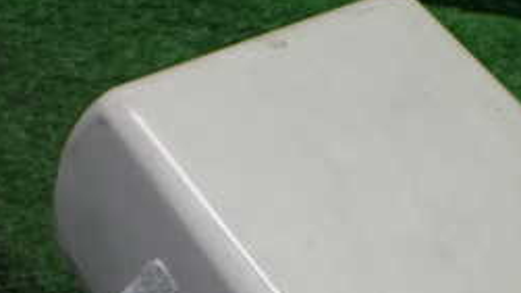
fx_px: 1077
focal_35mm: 78
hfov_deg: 27.1
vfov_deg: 15.0
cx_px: 332
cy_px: 343
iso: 250
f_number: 2.3
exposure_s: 1/125
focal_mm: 5.4
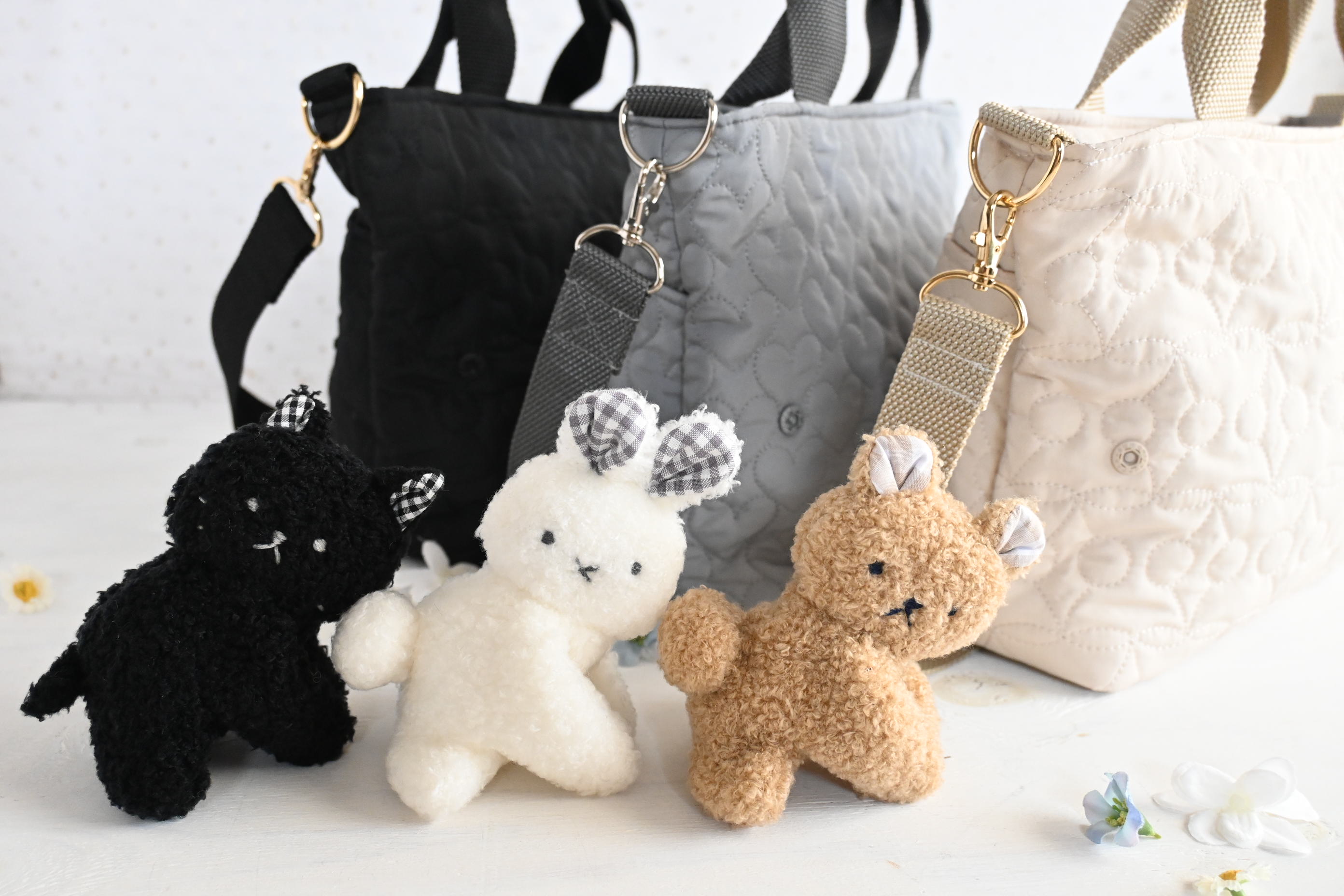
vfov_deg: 40.8
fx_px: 1204
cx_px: 672
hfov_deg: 58.3
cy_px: 448
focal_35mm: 32
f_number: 4
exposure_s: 1/125
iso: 1800
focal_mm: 21.5
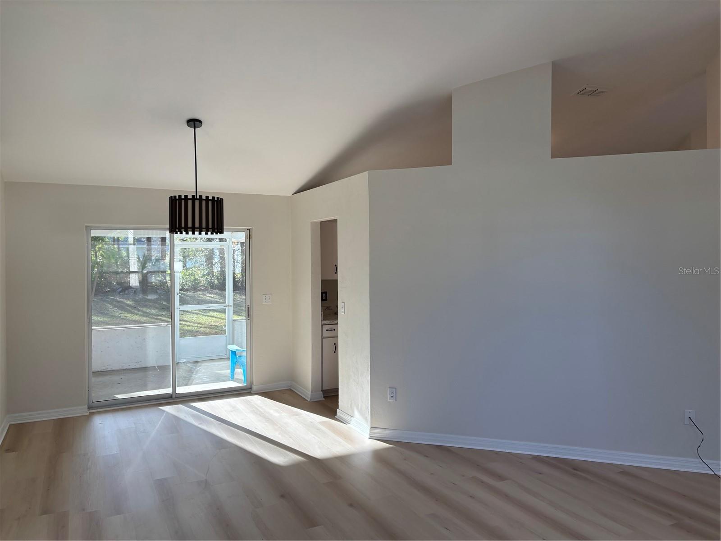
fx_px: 542
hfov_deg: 67.3
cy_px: 270
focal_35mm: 26
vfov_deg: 53.1
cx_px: 360
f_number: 1.6
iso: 50
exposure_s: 1/210
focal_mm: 5.96
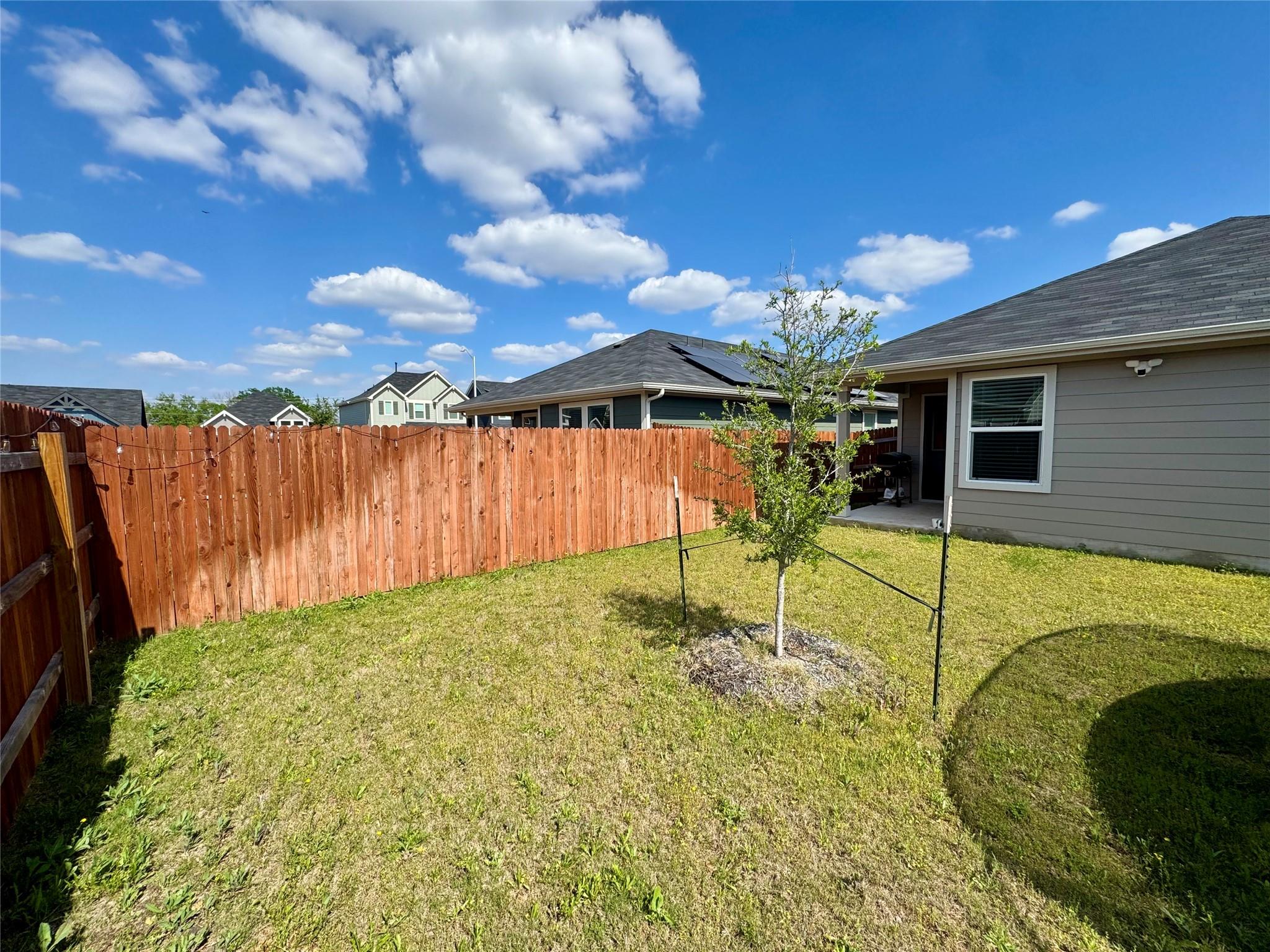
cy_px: 476
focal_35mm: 14
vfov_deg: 85.7
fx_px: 514
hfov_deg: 102.1
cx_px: 635
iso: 50
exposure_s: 1/2146
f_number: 2.2
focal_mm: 2.22
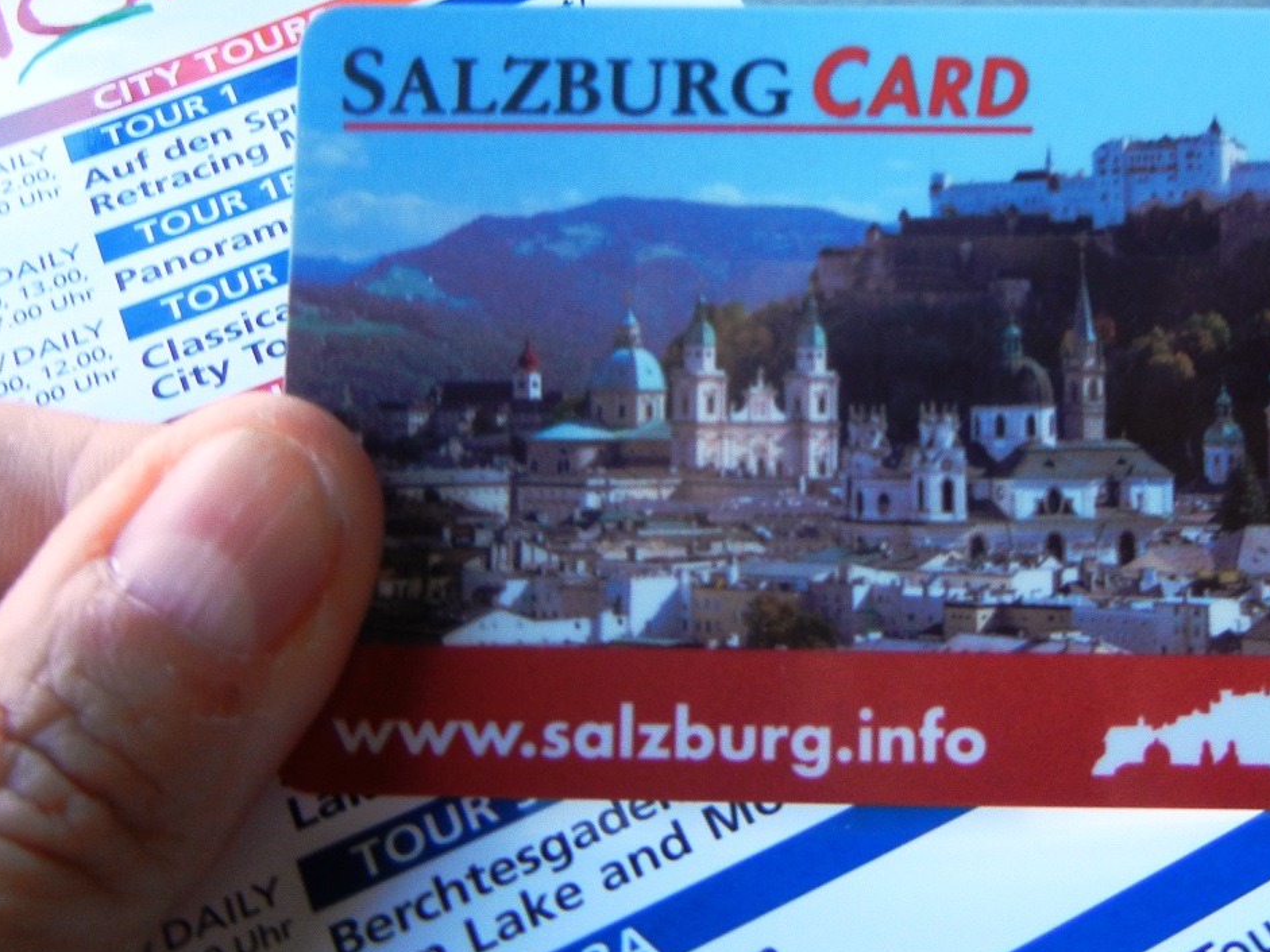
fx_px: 1871
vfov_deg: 28.2
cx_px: 873
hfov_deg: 37.0
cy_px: 256
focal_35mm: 51
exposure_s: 1/120
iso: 160
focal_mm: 5.4
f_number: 3.5
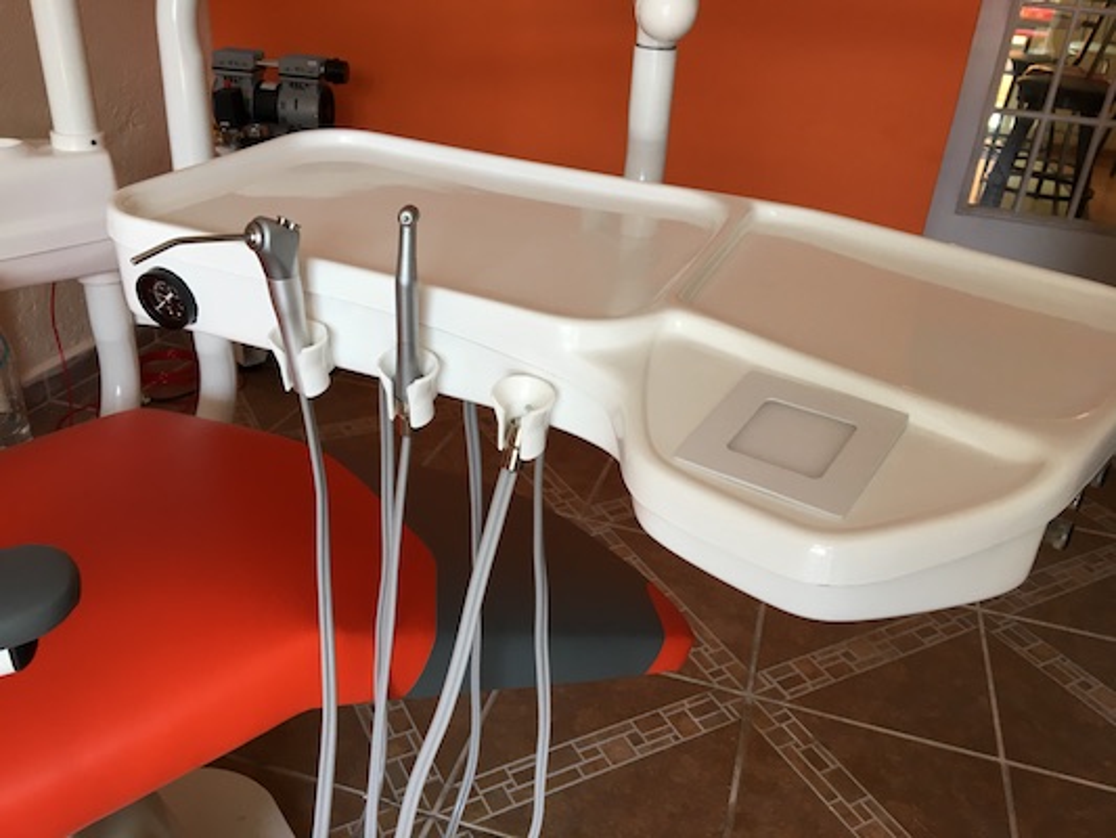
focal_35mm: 29
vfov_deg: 48.2
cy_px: 419
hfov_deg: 61.6
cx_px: 558
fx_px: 935
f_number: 2.2
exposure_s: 1/40
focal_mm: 4.15
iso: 25
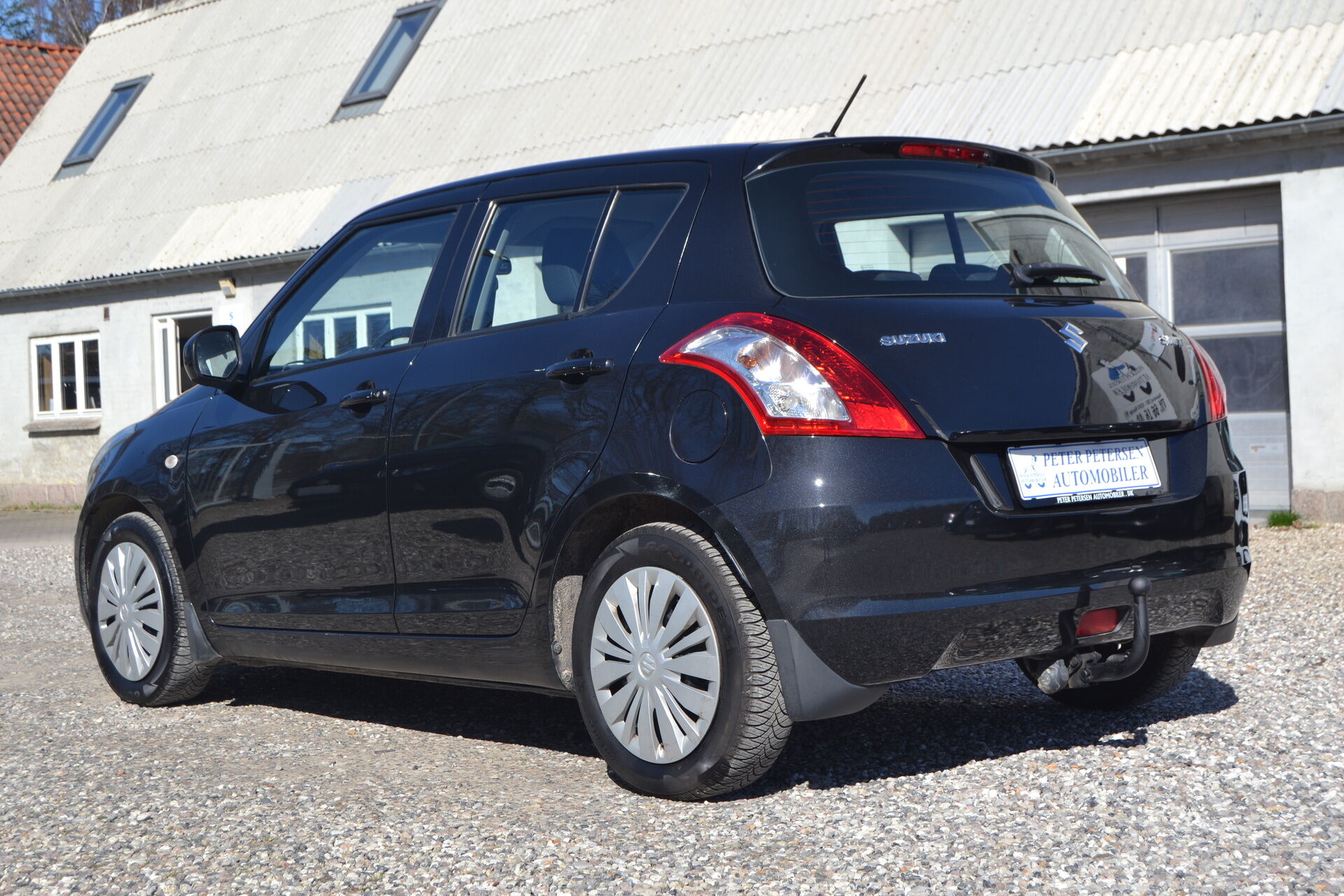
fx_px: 1960
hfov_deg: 37.9
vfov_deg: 25.8
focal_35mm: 52
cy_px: 448
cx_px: 672
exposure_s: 1/320
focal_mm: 35
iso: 100
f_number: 9
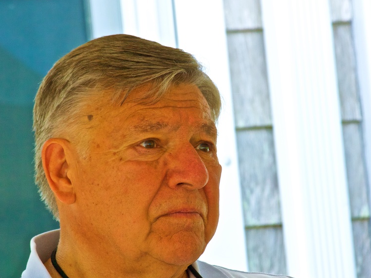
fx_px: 7863
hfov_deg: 2.7
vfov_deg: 2.0
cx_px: 178
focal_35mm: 734
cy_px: 156
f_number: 5.6
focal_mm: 208
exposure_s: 1/250
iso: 640
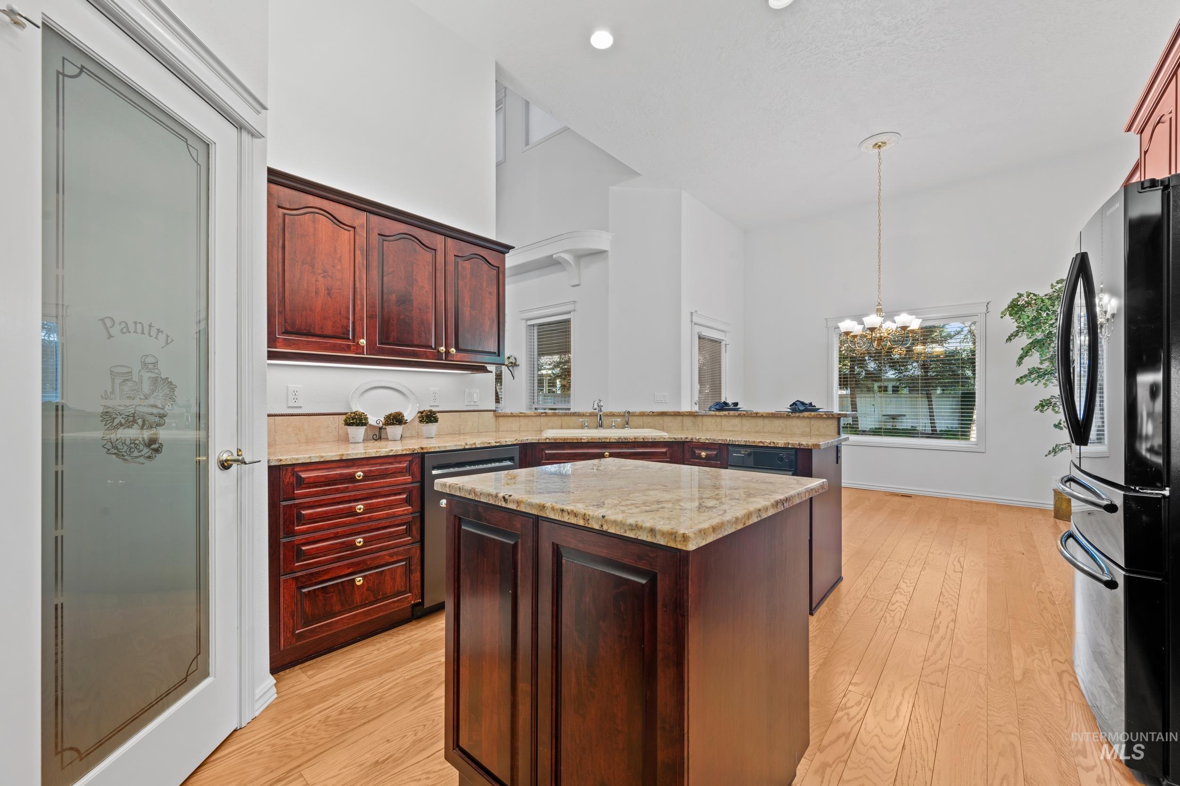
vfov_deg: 81.2
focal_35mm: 14
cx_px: 590
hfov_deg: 104.3
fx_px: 459
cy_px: 393
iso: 100
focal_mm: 14
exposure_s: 1.6
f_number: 9
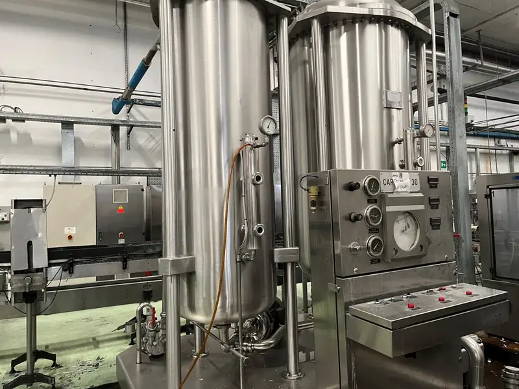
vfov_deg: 53.1
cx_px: 260
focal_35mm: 26
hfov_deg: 67.3
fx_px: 390
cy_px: 194
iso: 320
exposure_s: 1/50
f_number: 1.6
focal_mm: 5.1
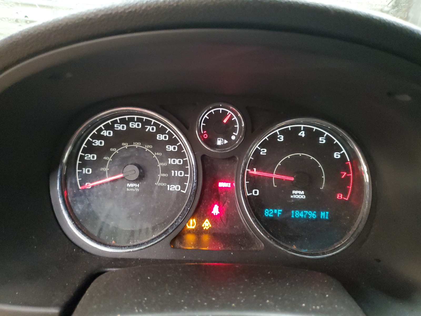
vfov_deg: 53.1
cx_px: 210
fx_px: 316
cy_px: 158
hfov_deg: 67.3
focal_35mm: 26
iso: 417
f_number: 1.5
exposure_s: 1/15
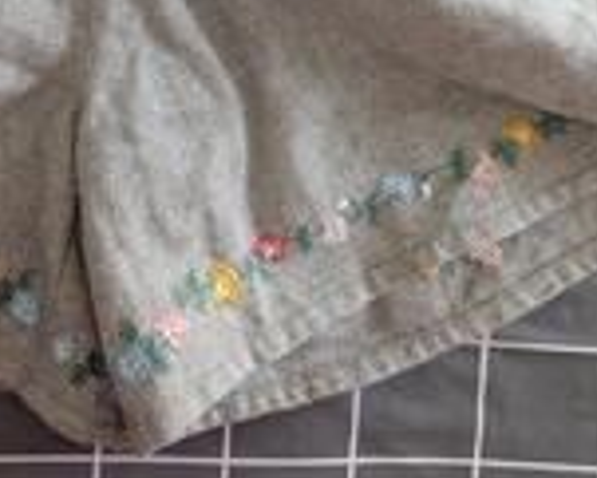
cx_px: 119
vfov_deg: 22.0
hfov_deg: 31.1
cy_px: -213
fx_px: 1043
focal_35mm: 59
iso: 455
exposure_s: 1/132
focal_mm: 6.81
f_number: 1.85
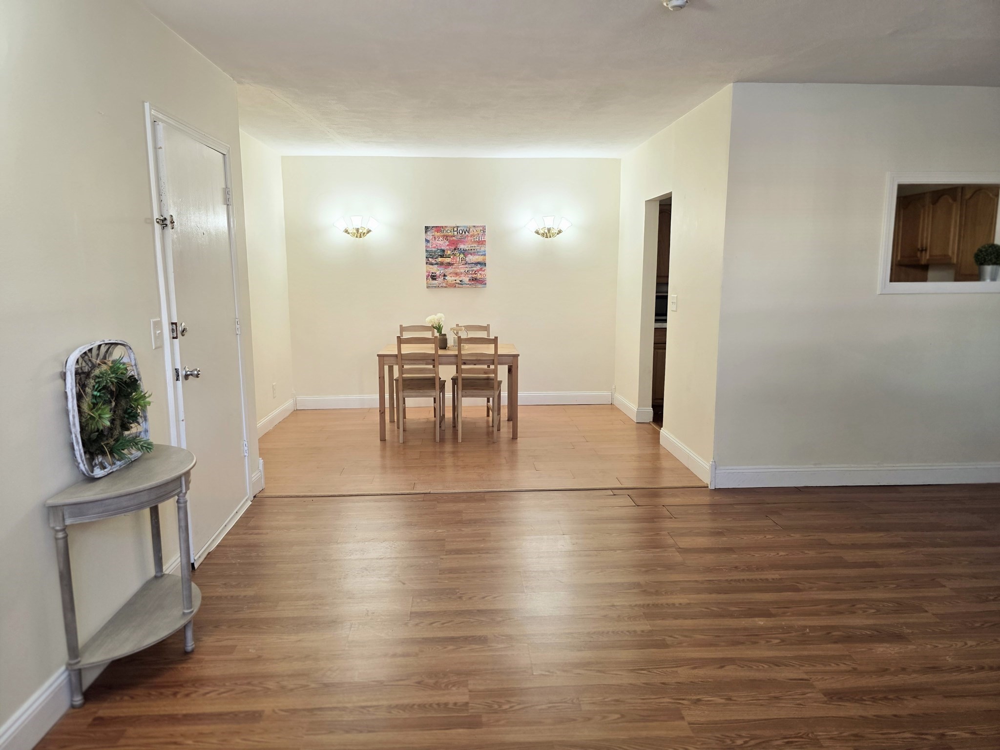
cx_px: 500
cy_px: 375
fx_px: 664
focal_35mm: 23
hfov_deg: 73.9
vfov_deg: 58.9
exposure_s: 1/120
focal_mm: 6.3
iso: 100
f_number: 1.7
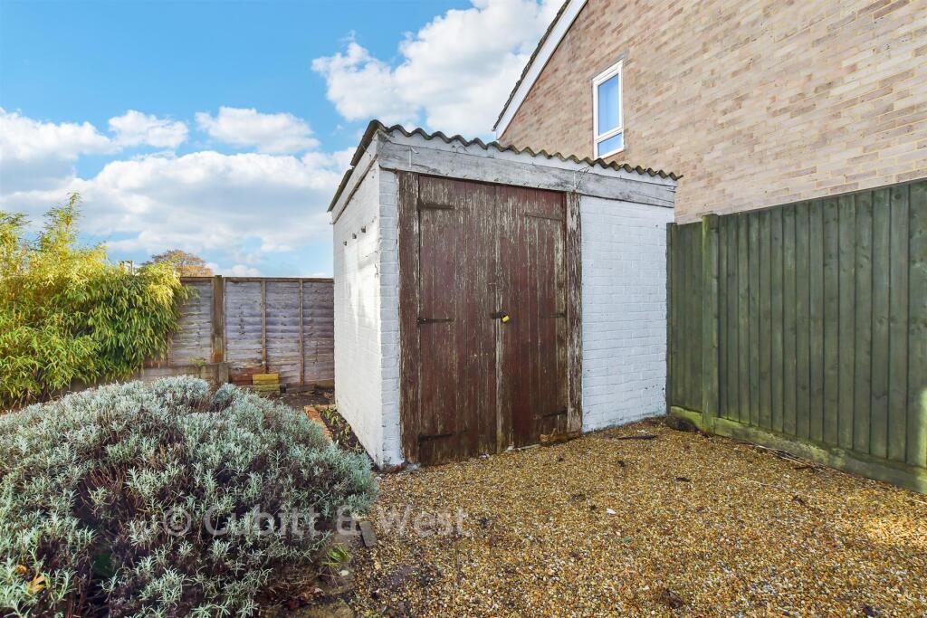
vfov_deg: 77.3
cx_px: 464
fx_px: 386
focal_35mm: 15
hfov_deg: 100.4
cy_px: 309
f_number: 8
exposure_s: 1/320
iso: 400
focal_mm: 10
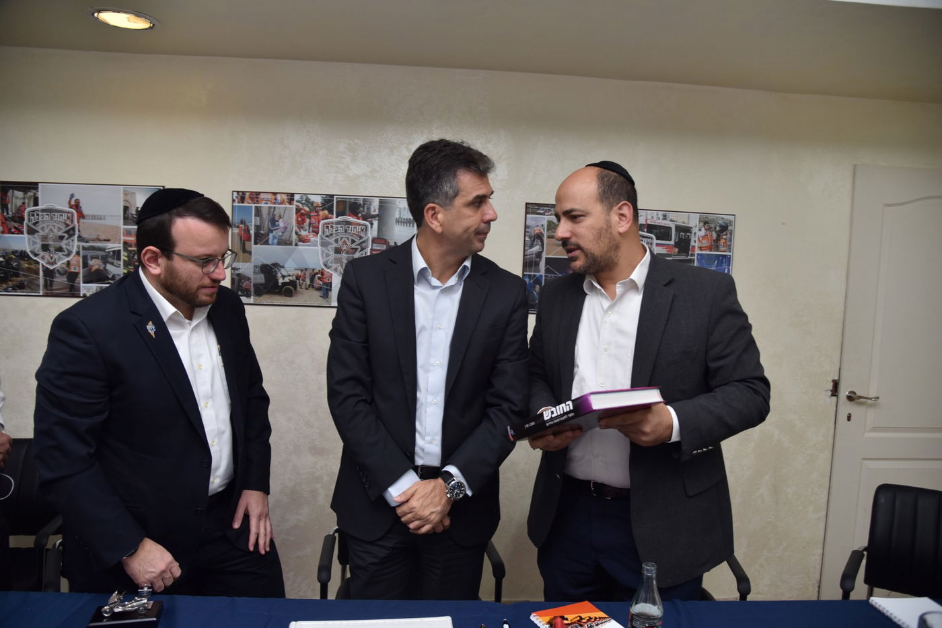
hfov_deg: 73.7
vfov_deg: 53.2
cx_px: 471
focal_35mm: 24
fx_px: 628
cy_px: 314
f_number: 4
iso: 250
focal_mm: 24
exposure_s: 1/160
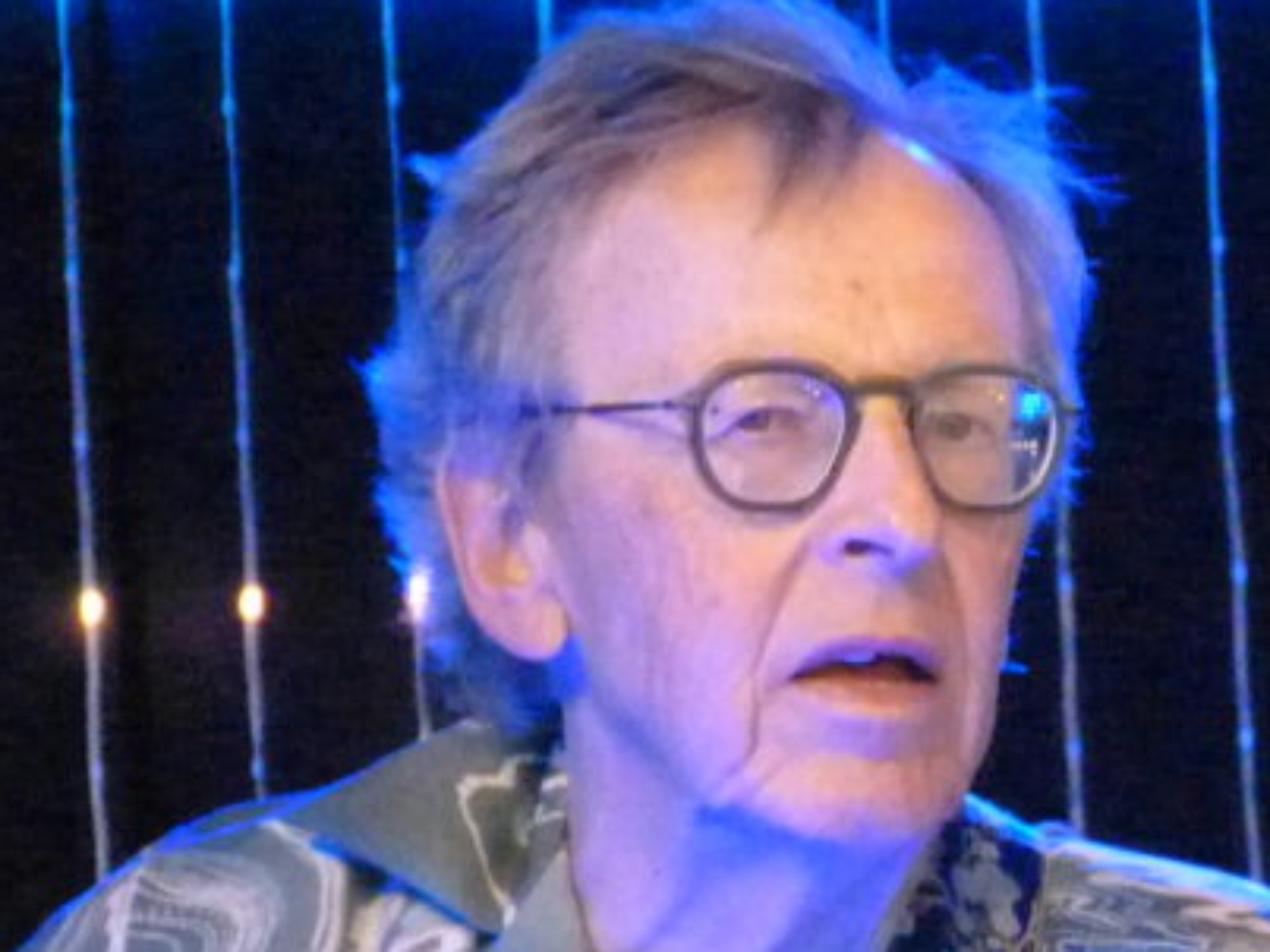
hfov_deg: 4.6
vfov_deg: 3.4
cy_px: 955
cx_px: 1298
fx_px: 15955
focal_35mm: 435
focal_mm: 27.9
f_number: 3.7
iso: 3200
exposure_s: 1/60
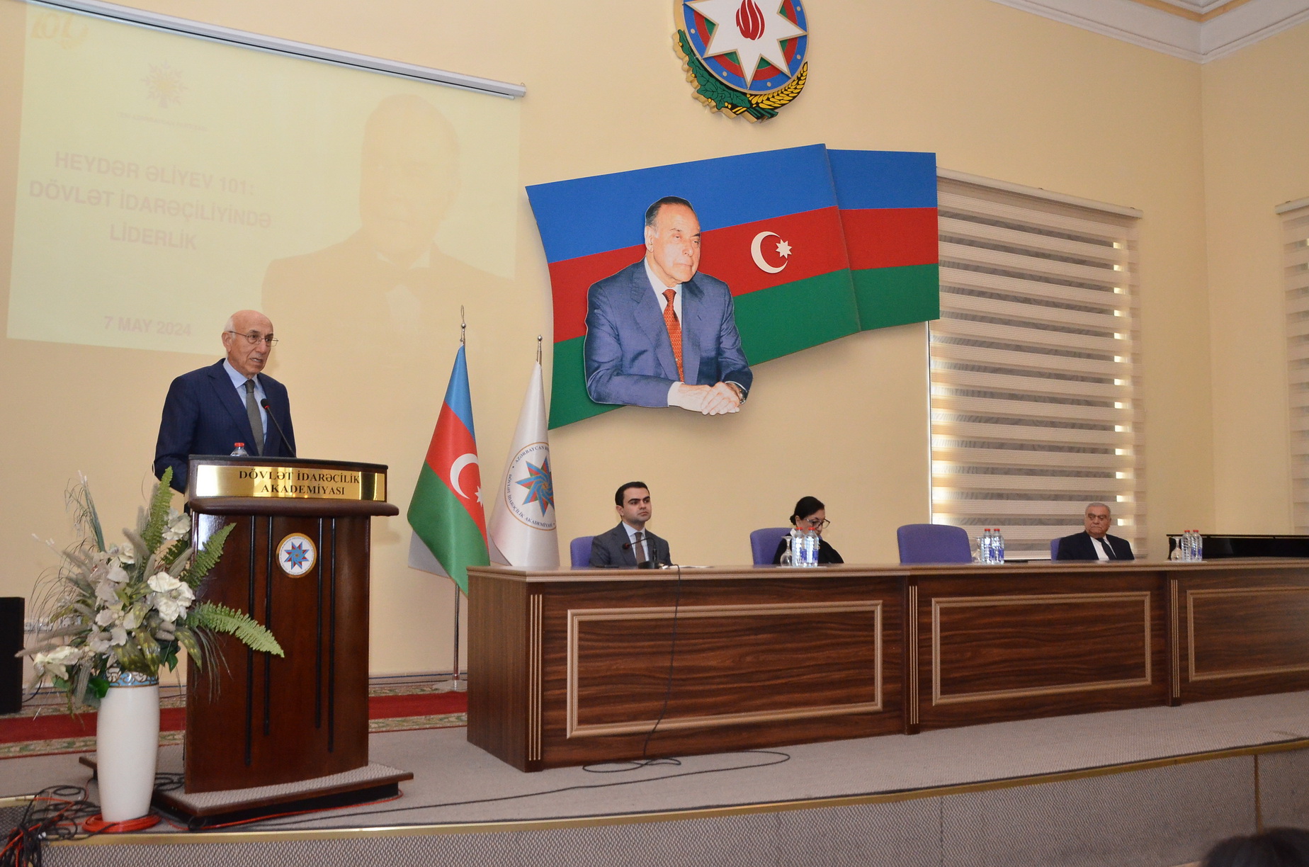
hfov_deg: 59.6
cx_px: 654
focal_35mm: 32
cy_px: 434
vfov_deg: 41.5
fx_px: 1143
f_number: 5.6
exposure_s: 1/200
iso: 2200
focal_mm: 21
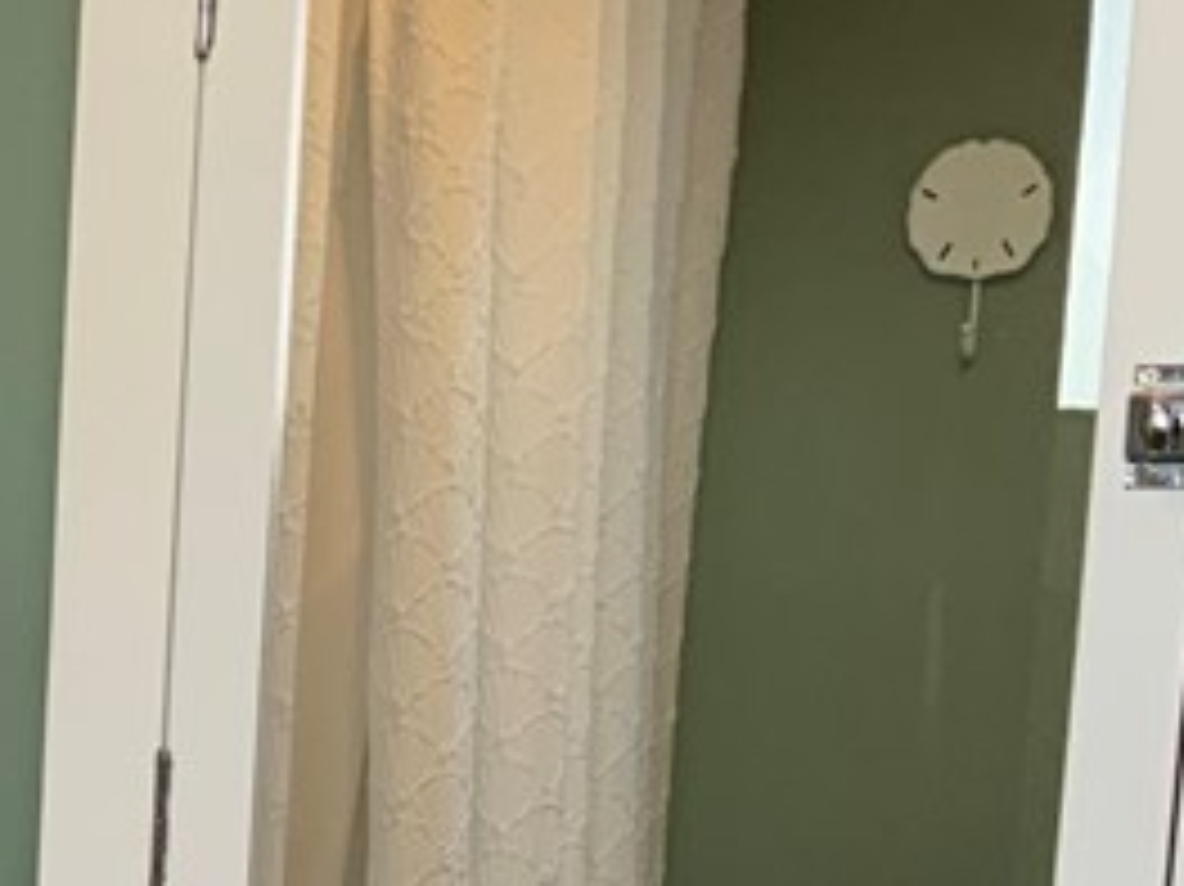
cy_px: 1210
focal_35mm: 113
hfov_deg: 16.1
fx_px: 3863
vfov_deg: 12.6
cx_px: -522
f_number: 1.8
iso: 100
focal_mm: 3
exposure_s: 1/60
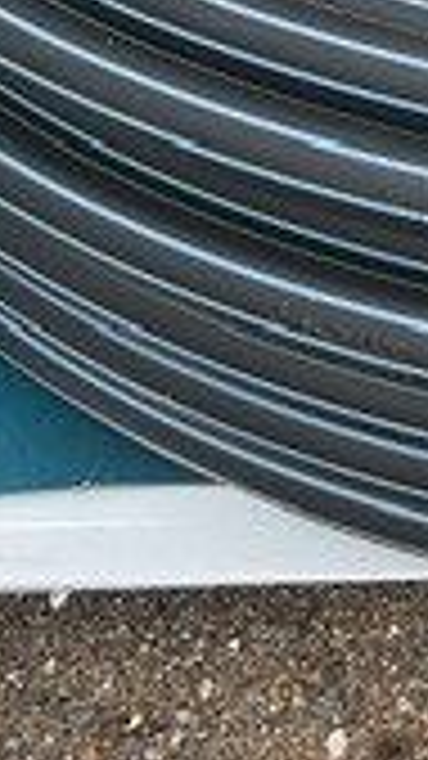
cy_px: -220
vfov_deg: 16.9
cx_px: 824
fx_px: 2422
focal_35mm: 120
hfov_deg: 9.5
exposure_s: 1/1015
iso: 16
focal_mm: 3
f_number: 1.8
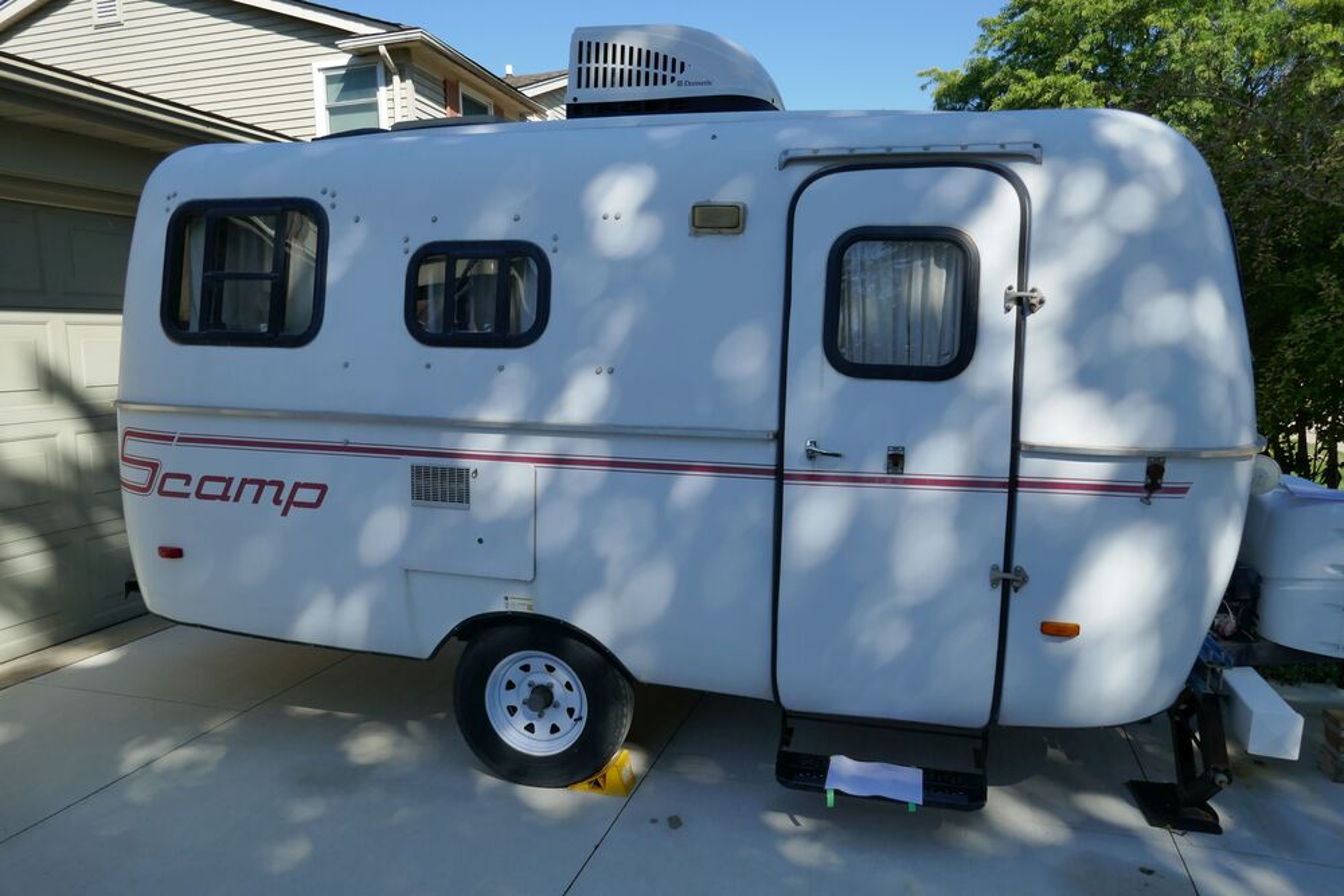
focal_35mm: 25
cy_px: 448
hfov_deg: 71.5
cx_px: 672
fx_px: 933
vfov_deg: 51.3
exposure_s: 1/1000
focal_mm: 9.1
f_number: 3.5
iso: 125
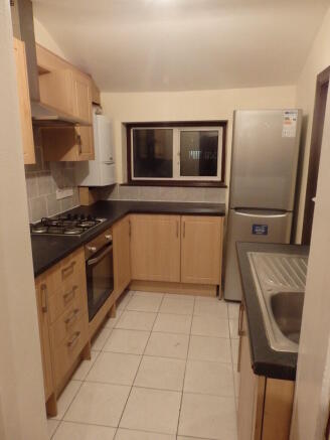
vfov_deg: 69.4
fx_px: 318
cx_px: 165
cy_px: 220
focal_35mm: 25
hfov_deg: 54.9
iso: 800
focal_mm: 4.5
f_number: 3
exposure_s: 1/30
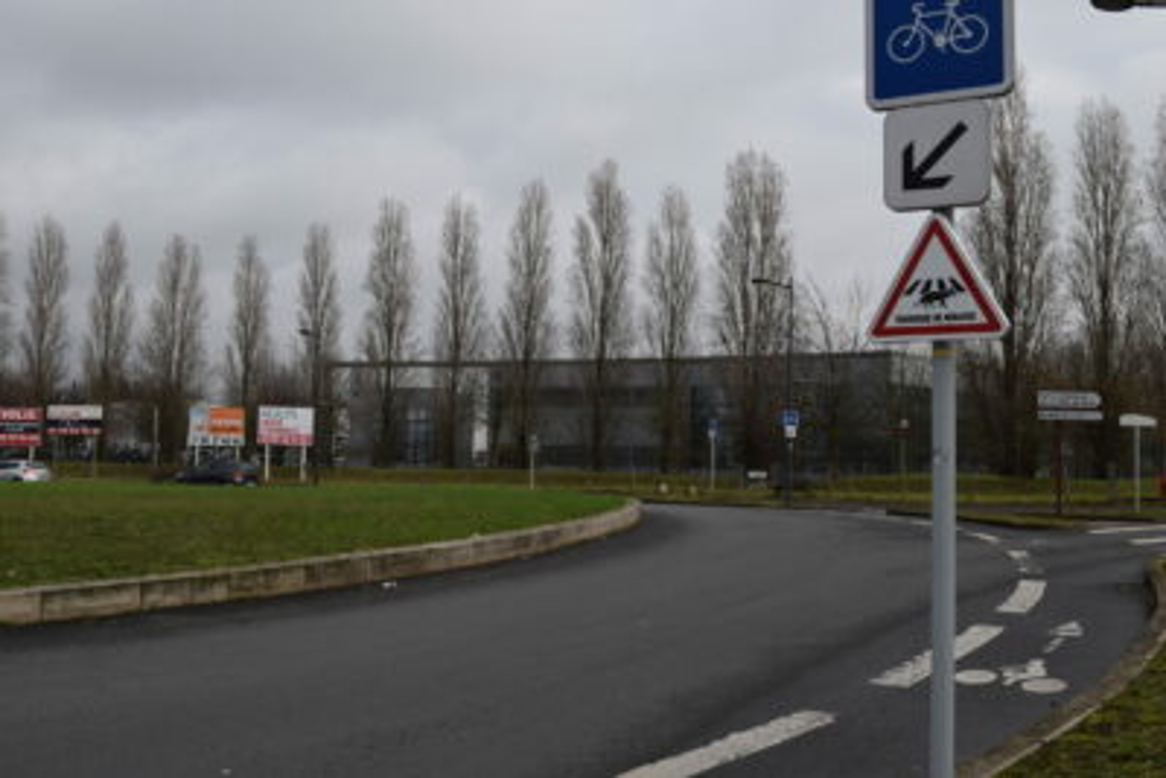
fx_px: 1166
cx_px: 583
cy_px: 389
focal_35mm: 36
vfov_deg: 36.9
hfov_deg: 53.1
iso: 200
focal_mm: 24
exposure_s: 1/250
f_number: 8
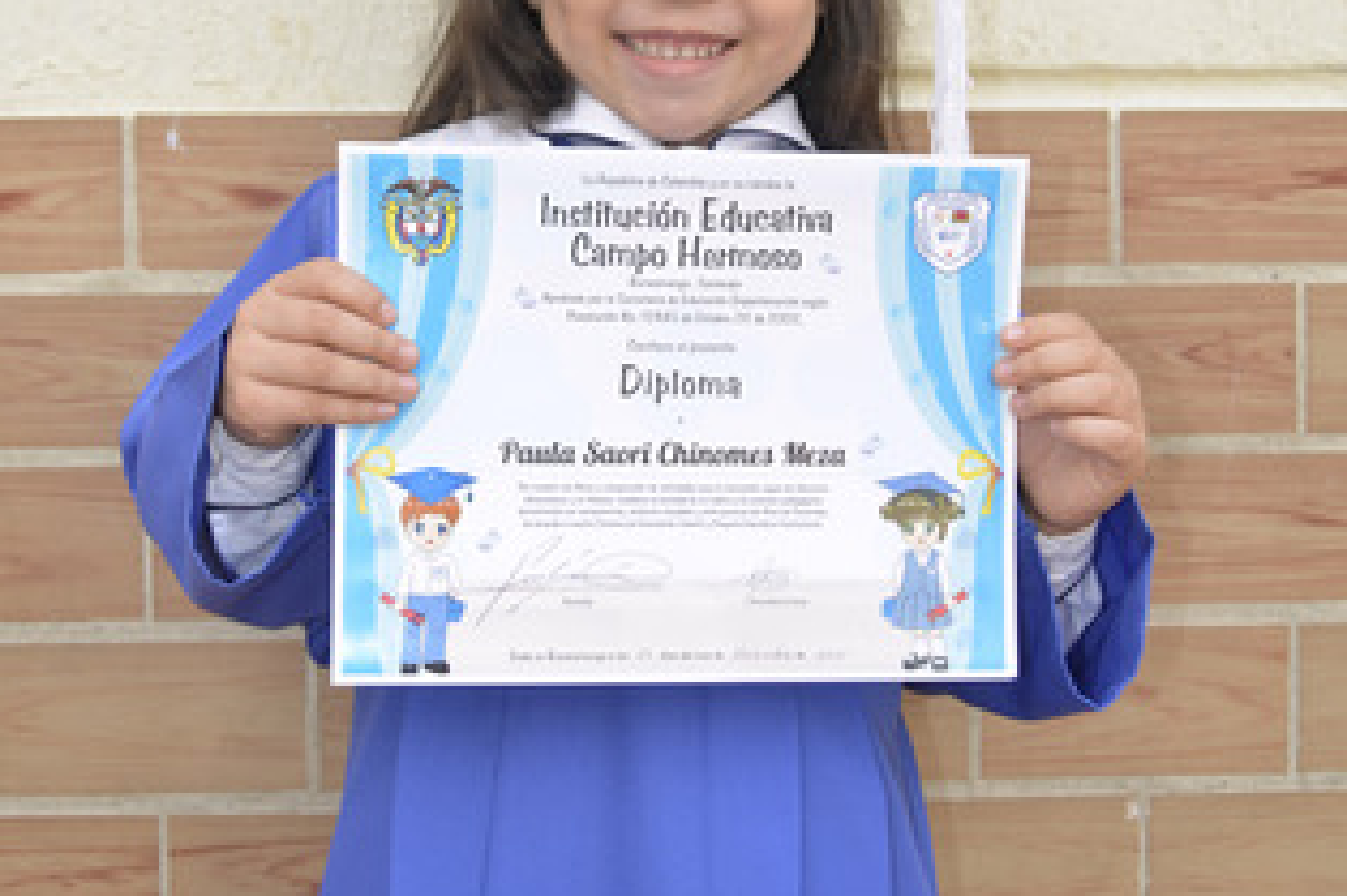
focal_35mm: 55
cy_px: 266
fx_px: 2057
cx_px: 669
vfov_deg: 24.4
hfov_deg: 36.3
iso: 100
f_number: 4
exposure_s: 1/125
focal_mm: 24
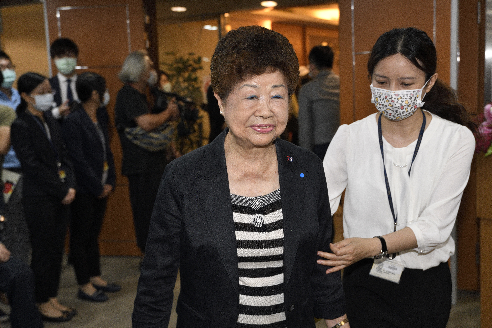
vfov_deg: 26.0
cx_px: 246
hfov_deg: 38.2
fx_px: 711
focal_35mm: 52
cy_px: 164
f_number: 4.5
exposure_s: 1/160
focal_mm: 52
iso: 1600
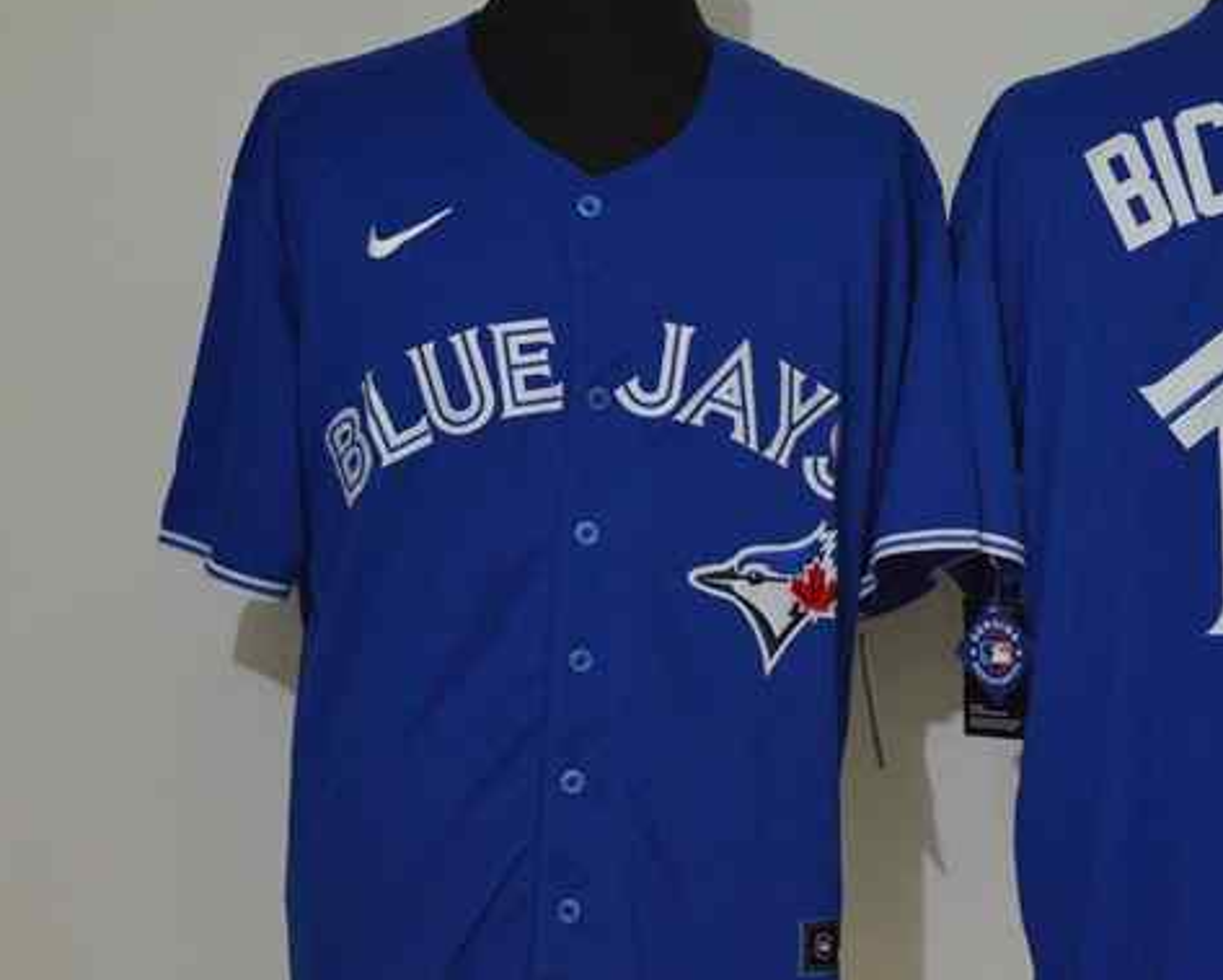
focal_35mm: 114
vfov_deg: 13.5
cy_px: 491
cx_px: 941
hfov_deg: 16.7
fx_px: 4129
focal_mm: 48
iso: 4000
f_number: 4.5
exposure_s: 1/30
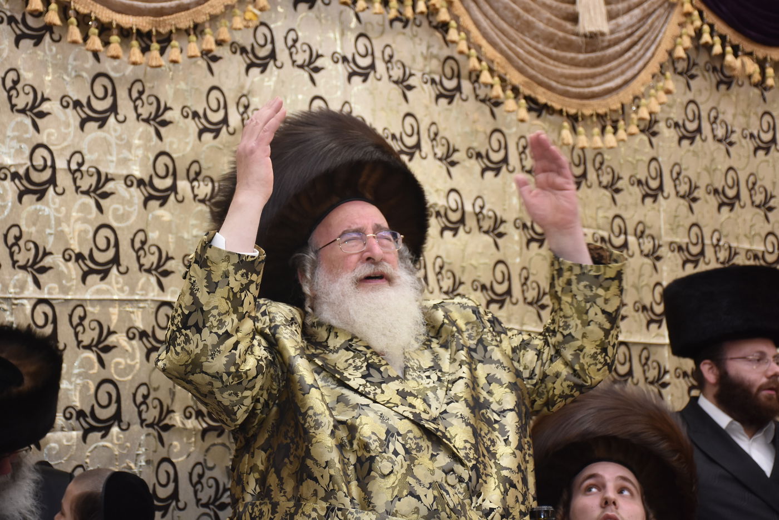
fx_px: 1623
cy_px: 260
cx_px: 390
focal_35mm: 75
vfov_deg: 18.2
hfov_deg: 27.0
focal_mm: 50
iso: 1000
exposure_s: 1/100
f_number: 5.6
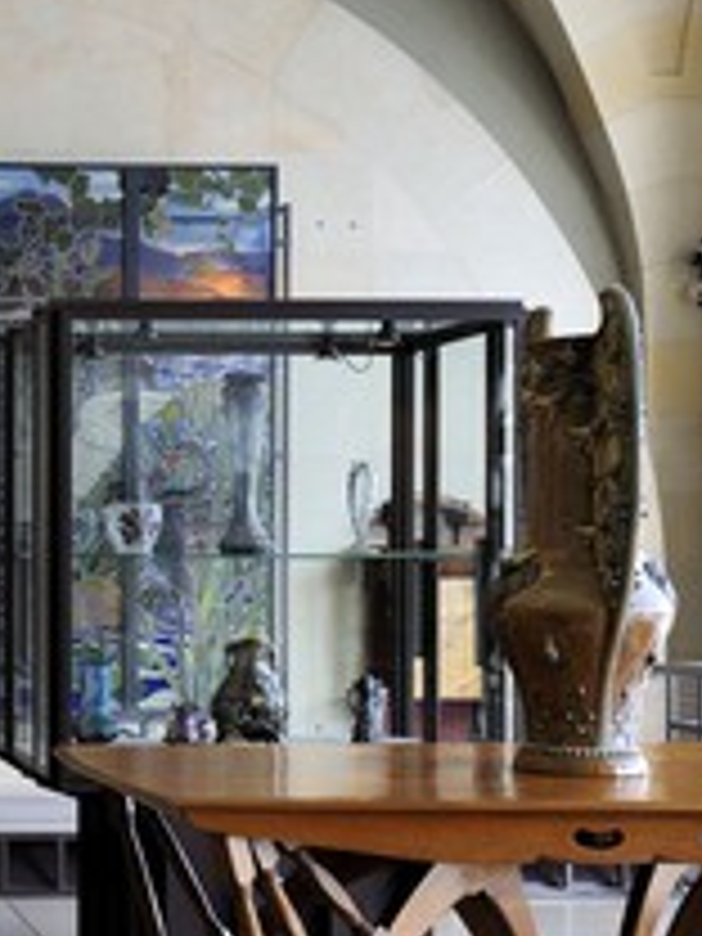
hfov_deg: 19.3
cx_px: -230
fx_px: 1893
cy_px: 562
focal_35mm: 70
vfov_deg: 27.7
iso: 800
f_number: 5.6
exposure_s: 1/50
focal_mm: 36
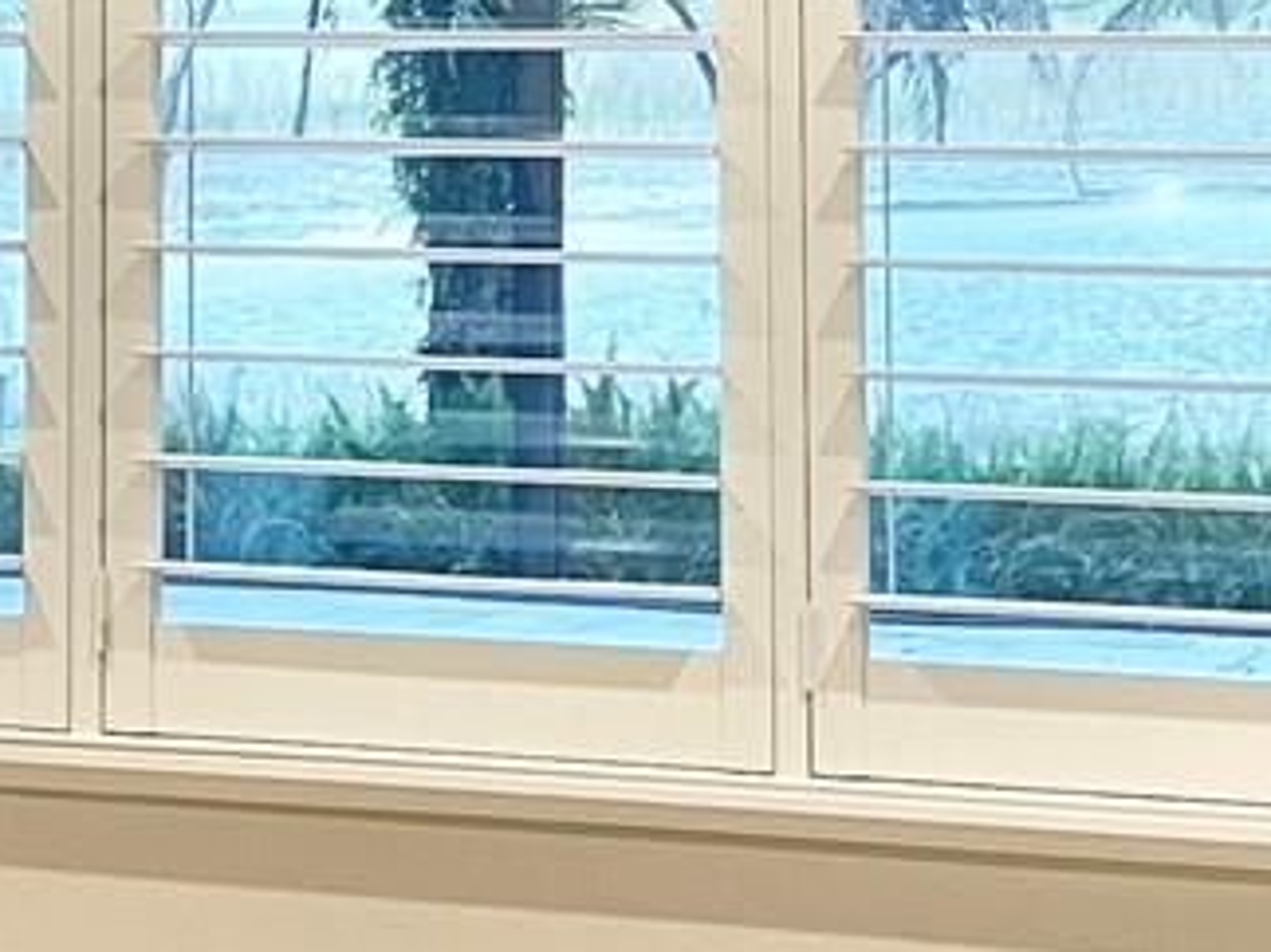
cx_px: 744
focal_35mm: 124
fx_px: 4551
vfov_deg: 11.5
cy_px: -393
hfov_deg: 15.9
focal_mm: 5.1
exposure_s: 1/60
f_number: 1.6
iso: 200
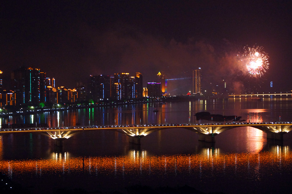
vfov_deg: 16.5
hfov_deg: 24.6
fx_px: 668
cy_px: 97
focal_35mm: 82
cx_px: 146
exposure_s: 1/8
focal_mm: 55
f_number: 5.6
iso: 1600
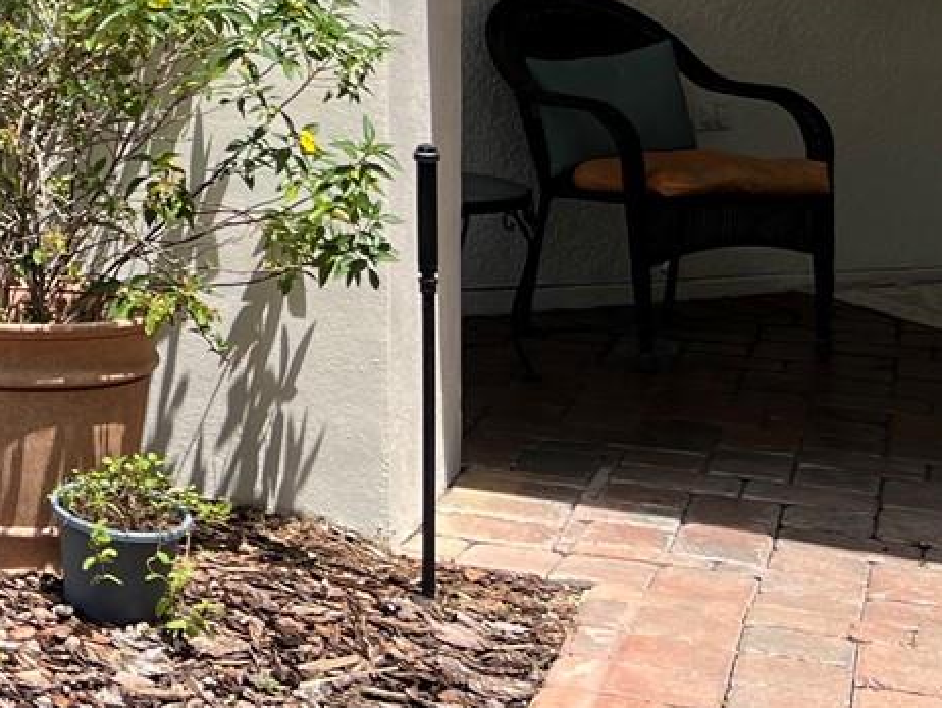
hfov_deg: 19.7
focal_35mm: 90
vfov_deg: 15.6
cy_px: -231
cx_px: -338
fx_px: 2450
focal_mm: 5.7
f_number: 1.5
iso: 50
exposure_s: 1/3077
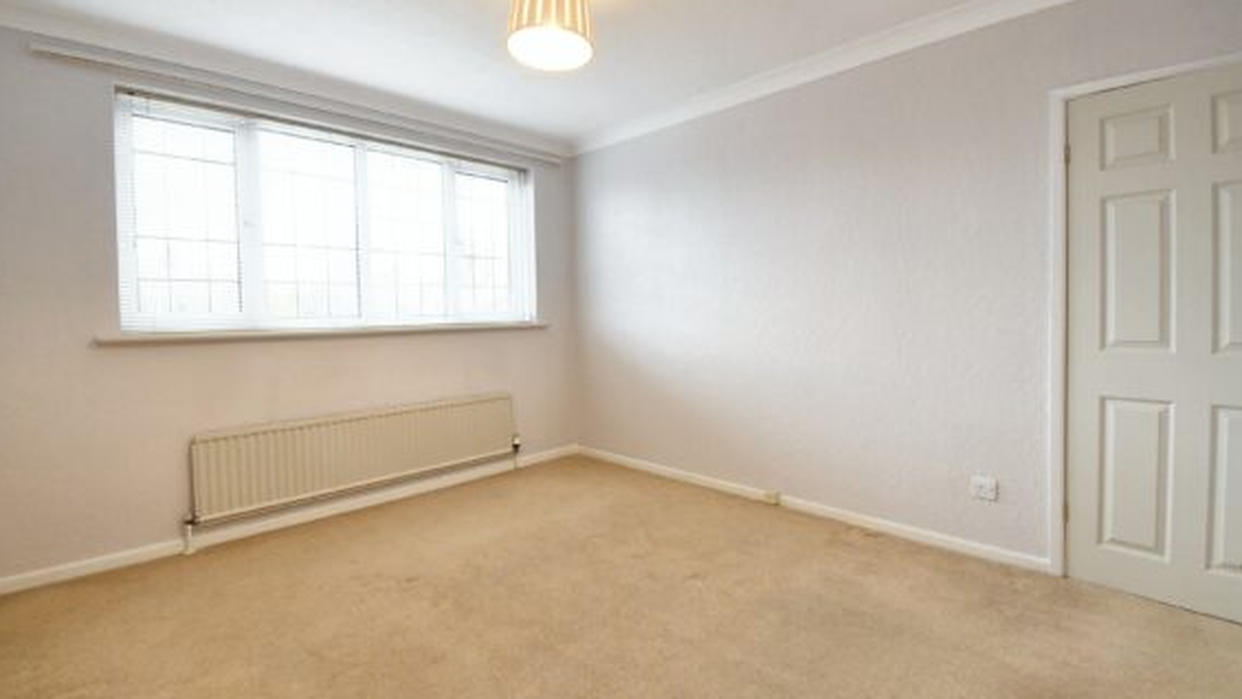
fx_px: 527
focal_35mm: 16
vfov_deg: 67.0
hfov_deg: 99.4
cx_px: 613
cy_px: 329
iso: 1600
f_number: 10
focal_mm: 10
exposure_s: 1/15
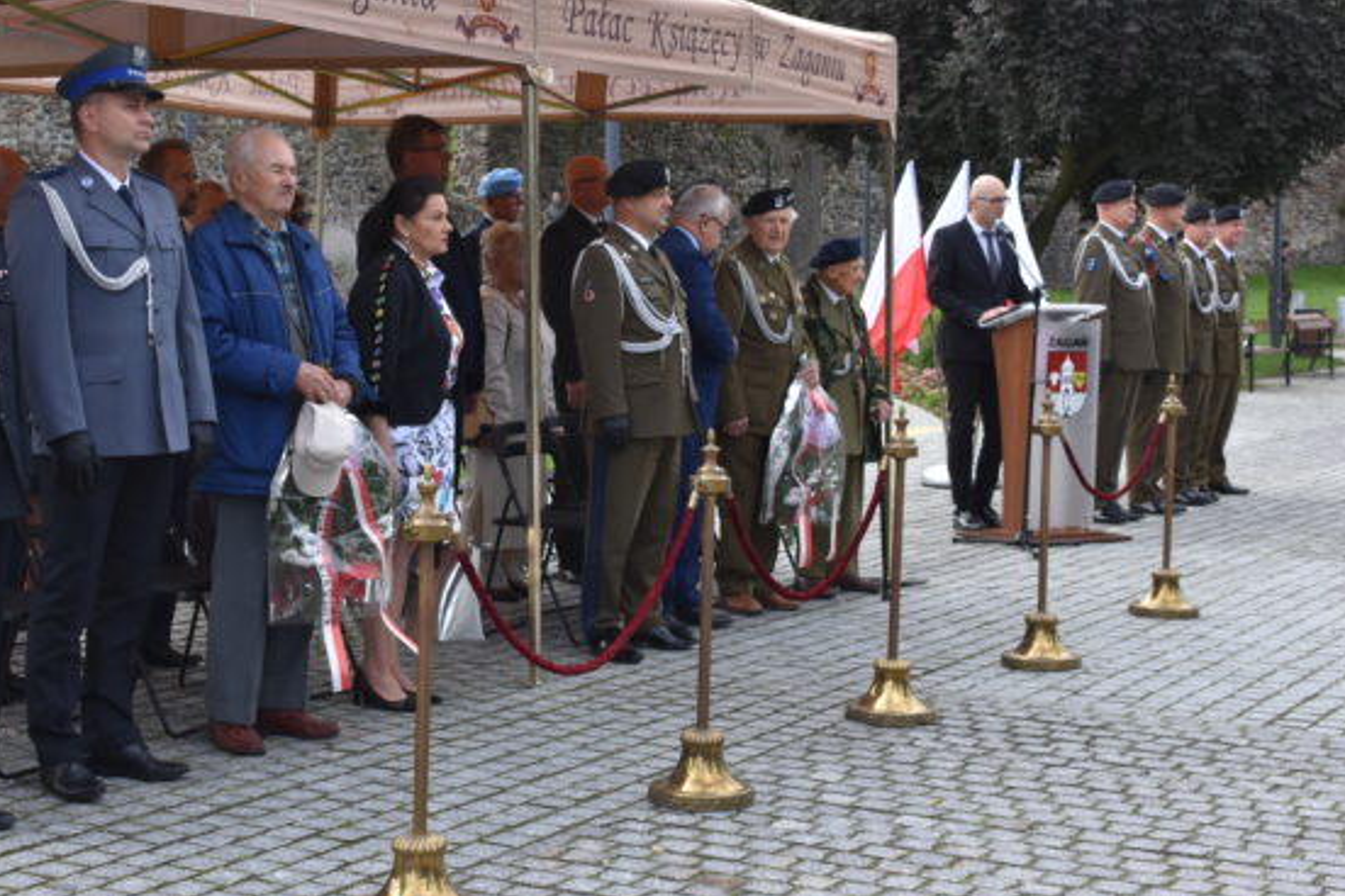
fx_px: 2428
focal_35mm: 65
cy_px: 392
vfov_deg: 20.9
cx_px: 602
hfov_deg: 30.9
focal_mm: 38
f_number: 8
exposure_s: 1/500
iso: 640
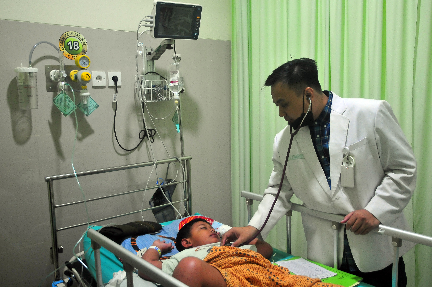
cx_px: 216
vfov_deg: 45.6
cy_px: 144
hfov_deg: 64.6
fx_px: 342
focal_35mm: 28
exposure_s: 1/45
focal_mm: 19
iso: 800
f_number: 3.8
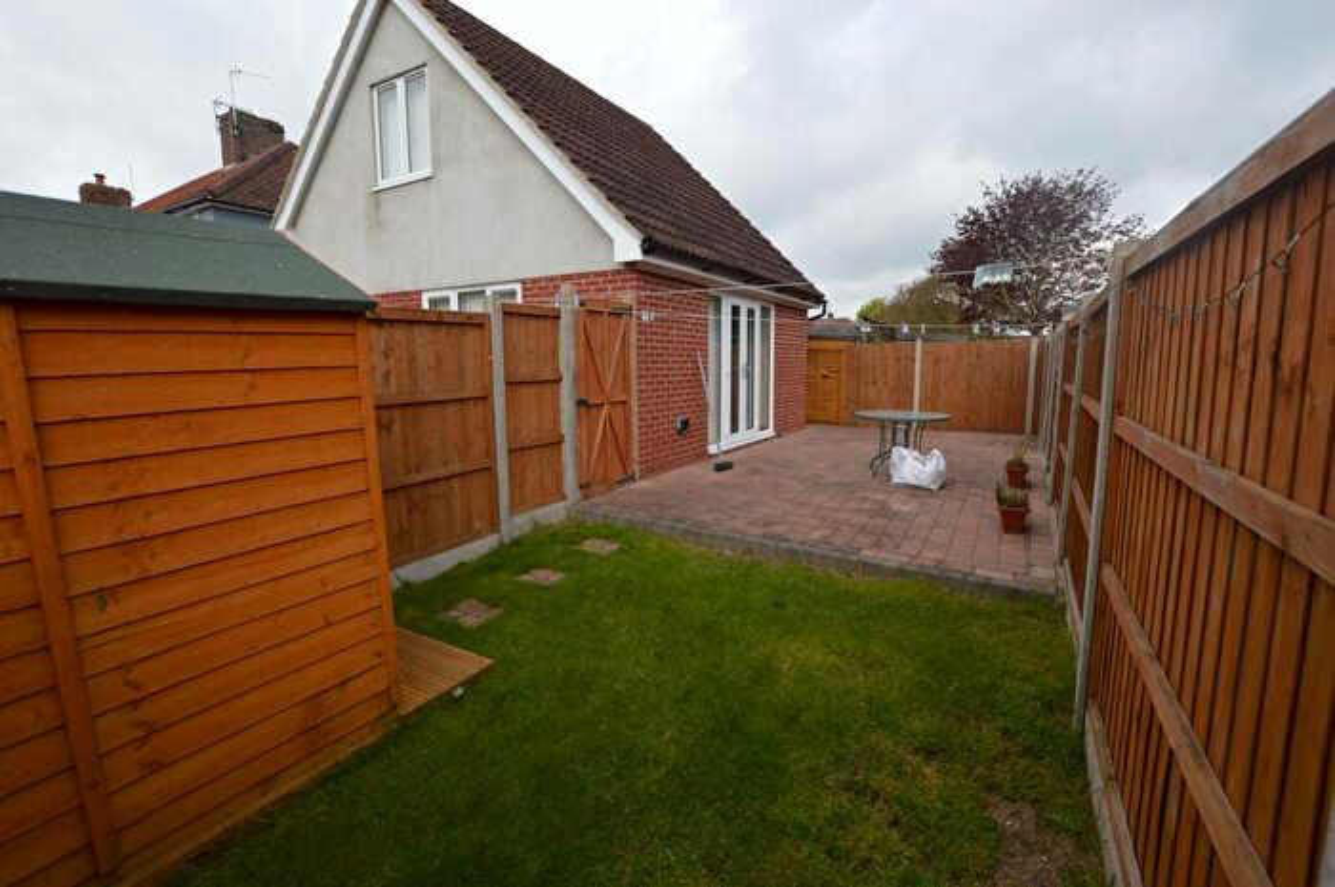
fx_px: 556
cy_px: 444
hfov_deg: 100.5
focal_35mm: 15
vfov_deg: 77.2
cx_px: 668
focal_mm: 10
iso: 100
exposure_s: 1/200
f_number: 7.1
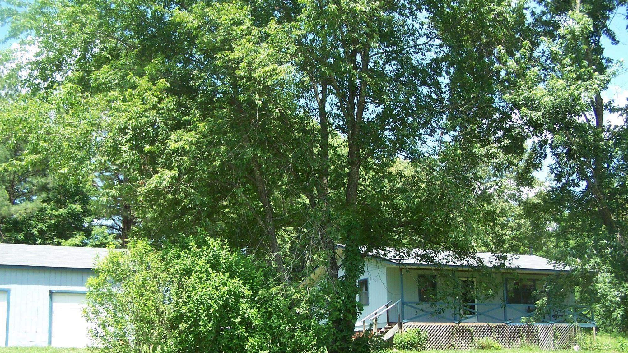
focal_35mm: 42
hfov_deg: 48.4
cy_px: 231
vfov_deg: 28.2
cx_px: 311
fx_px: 699
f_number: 2.8
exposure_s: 1/350
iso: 80
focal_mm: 6.3
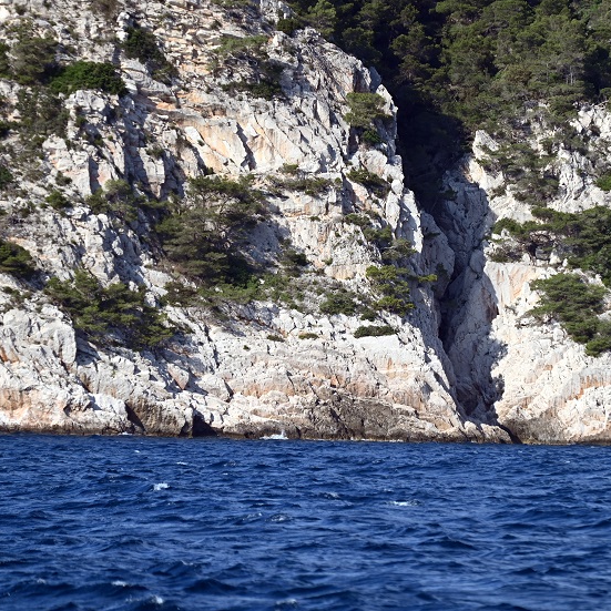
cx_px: 384
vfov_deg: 4.0
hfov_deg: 4.0
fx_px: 8787
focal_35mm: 440
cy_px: 278
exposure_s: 1/1000
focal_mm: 300
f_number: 5.6
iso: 250
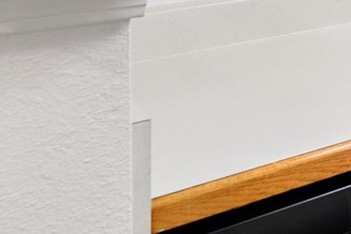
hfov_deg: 20.7
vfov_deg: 15.8
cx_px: 587
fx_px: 741
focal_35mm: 76
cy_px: -160
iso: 1000
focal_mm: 21
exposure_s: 1/6
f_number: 8
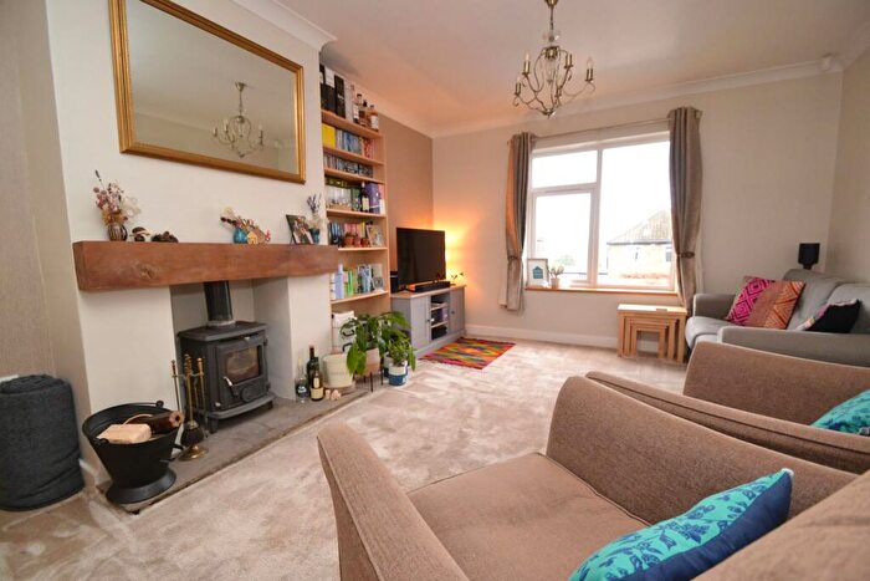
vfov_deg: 77.4
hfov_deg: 100.4
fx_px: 363
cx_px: 435
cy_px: 290
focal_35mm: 15
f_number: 3.5
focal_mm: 10
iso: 1400
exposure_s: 1/60
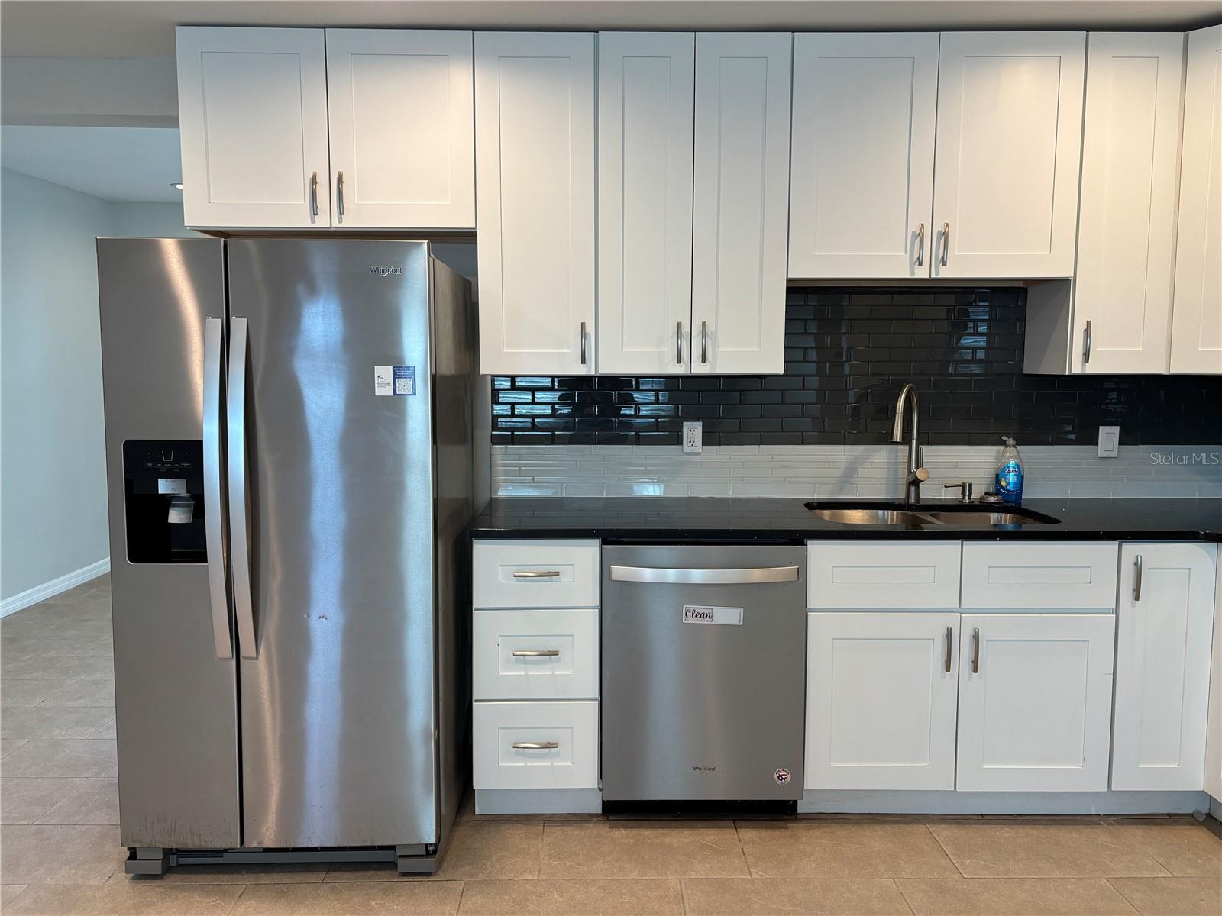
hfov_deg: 67.3
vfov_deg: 53.1
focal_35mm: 26
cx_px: 611
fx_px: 918
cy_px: 458
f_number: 1.6
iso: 125
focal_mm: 5.96
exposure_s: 1/120
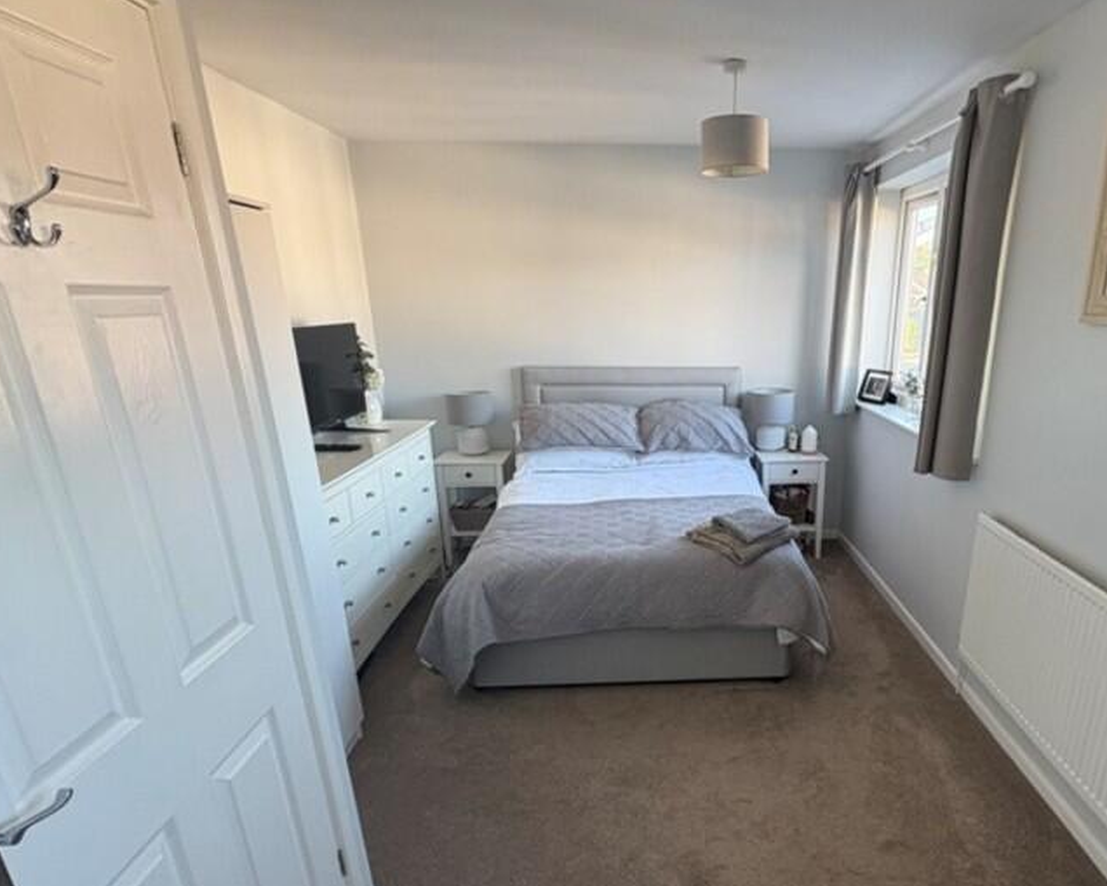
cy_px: 565
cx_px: 705
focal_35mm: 22
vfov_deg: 62.1
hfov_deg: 73.5
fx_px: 721
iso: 160
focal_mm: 2.22
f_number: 2.2
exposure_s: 1/99
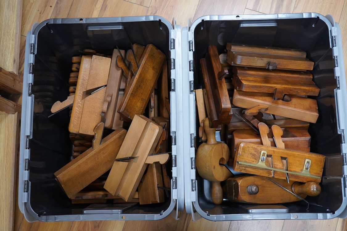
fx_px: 434
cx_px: 174
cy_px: 116
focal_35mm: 45
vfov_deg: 29.9
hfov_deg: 43.6
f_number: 6.3
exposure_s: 1/160
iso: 2500
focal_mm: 30
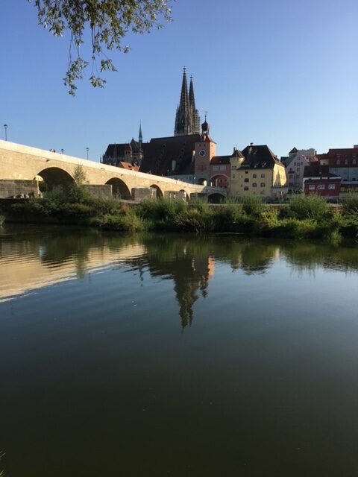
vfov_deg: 61.7
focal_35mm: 29
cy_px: 238
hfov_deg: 48.2
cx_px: 179
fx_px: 400
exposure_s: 1/1026
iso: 25
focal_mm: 4.15
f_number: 2.2
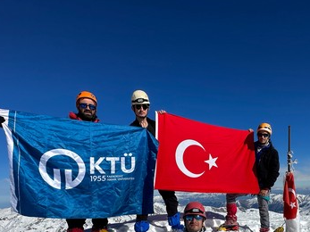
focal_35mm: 27
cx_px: 204
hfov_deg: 63.9
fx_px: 242
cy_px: 192
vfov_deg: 47.9
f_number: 2.2
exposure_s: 1/6897
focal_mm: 2.22
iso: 50
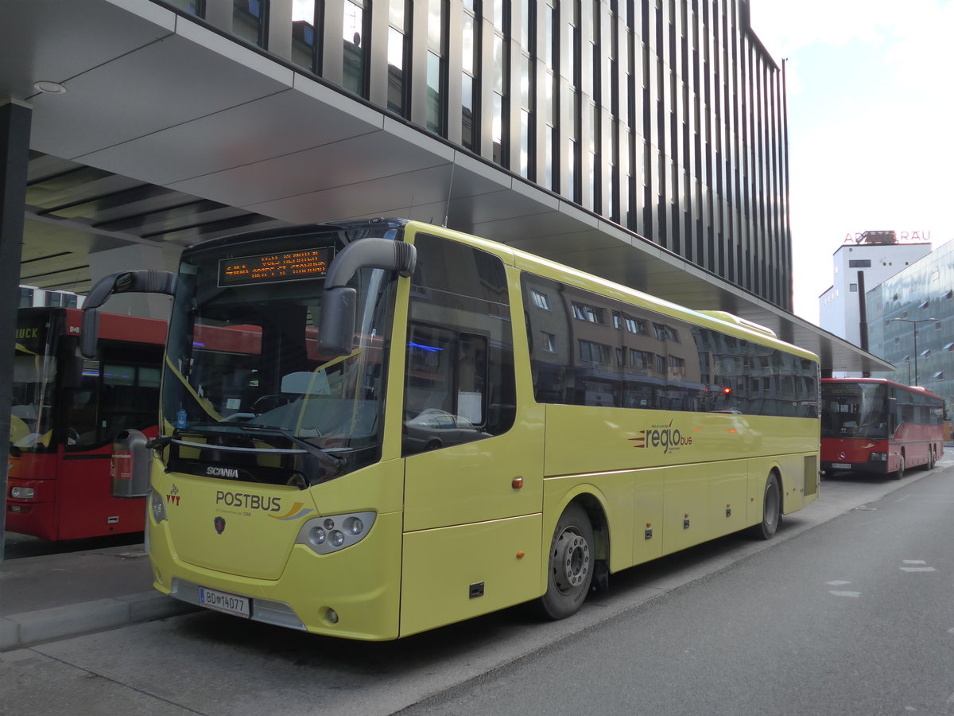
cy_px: 358
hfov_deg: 61.7
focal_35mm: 29
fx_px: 799
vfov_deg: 48.2
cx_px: 477
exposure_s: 1/500
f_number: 2
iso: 160
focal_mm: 6
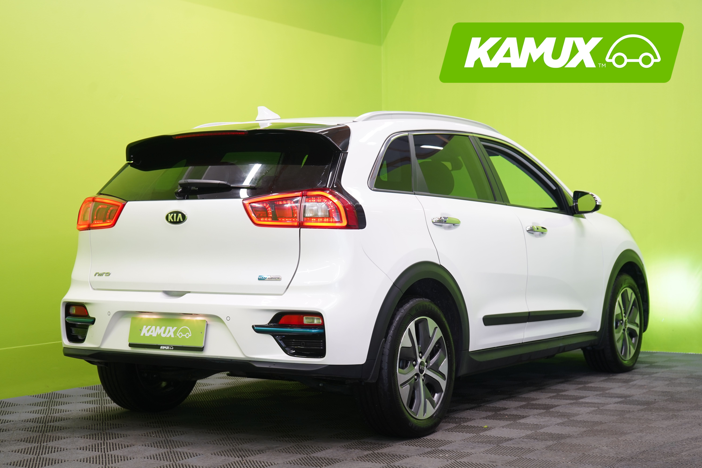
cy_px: 234
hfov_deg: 33.9
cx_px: 351
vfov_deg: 23.0
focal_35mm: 59
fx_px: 1150
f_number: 5
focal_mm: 59
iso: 400
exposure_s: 1/30
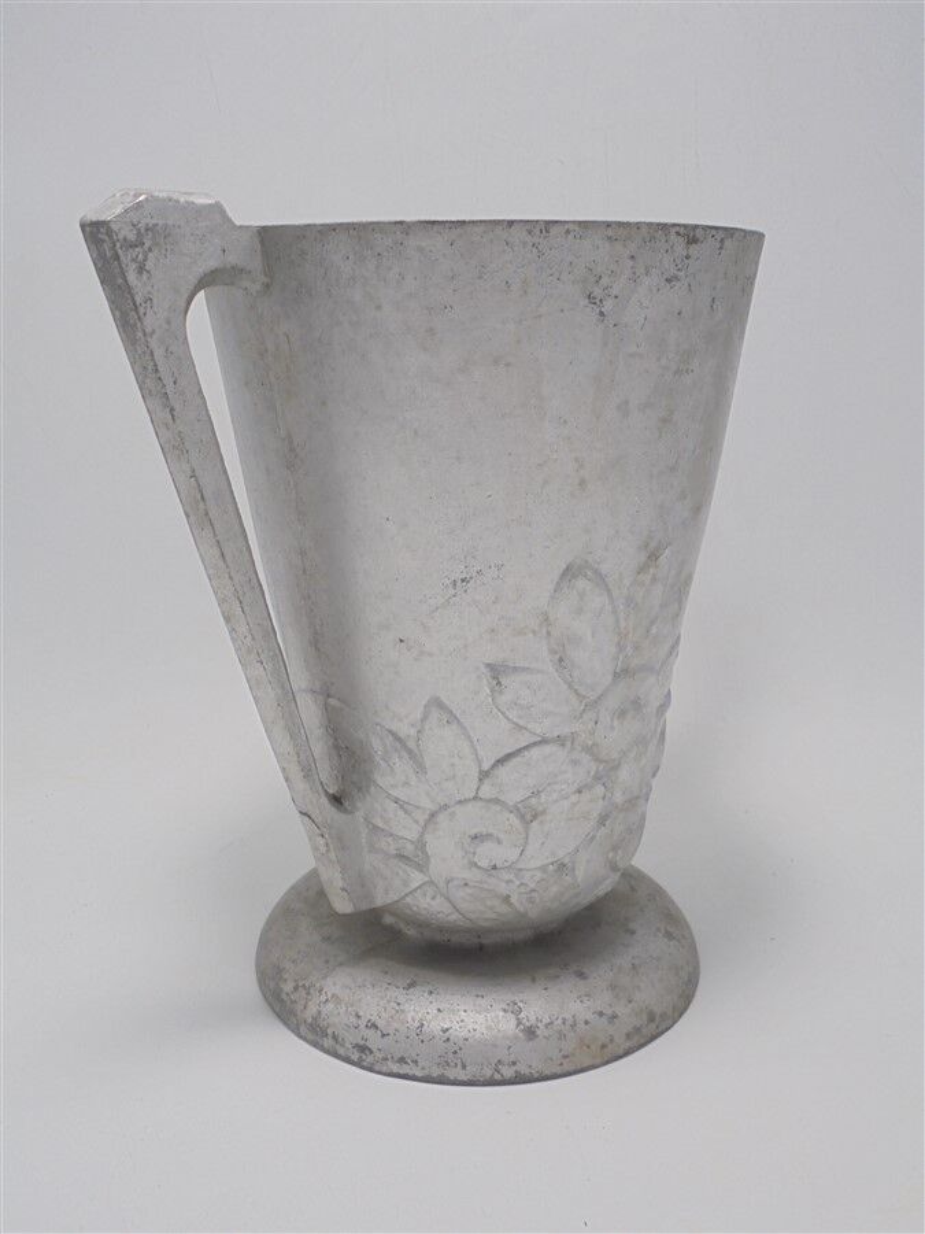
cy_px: 617
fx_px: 1211
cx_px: 462
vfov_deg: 54.0
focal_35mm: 34
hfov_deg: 41.8
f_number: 4
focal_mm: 6.1
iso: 100
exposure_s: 1/60
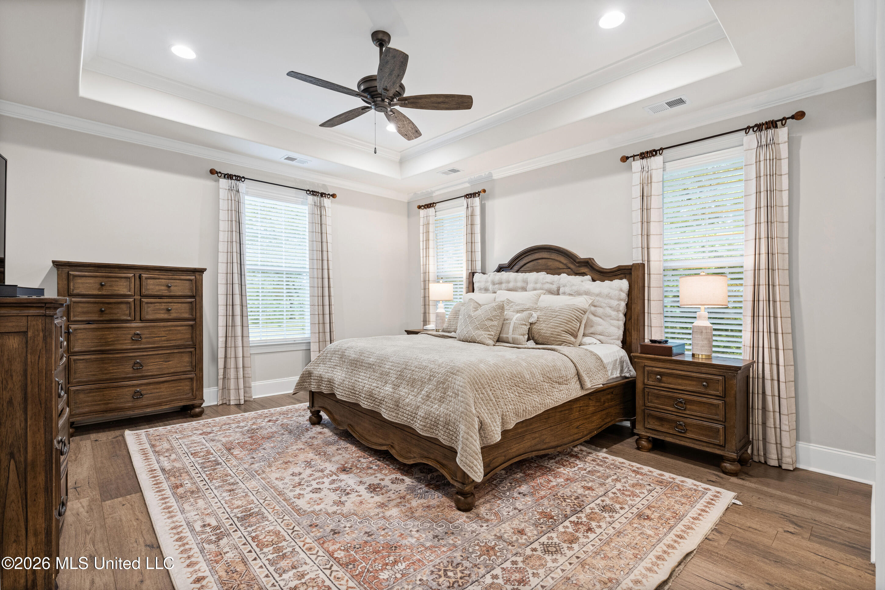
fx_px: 393
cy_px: 295
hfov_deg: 96.7
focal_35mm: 16
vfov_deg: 73.8
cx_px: 442
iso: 800
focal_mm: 16
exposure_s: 1/2
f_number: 9
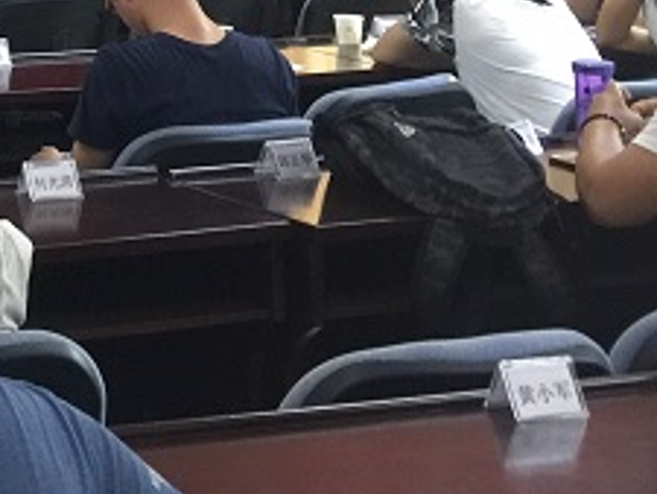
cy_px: -292
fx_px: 1956
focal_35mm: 103
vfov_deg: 13.4
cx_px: -488
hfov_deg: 16.3
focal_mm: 4.15
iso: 100
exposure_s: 1/17
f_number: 2.2
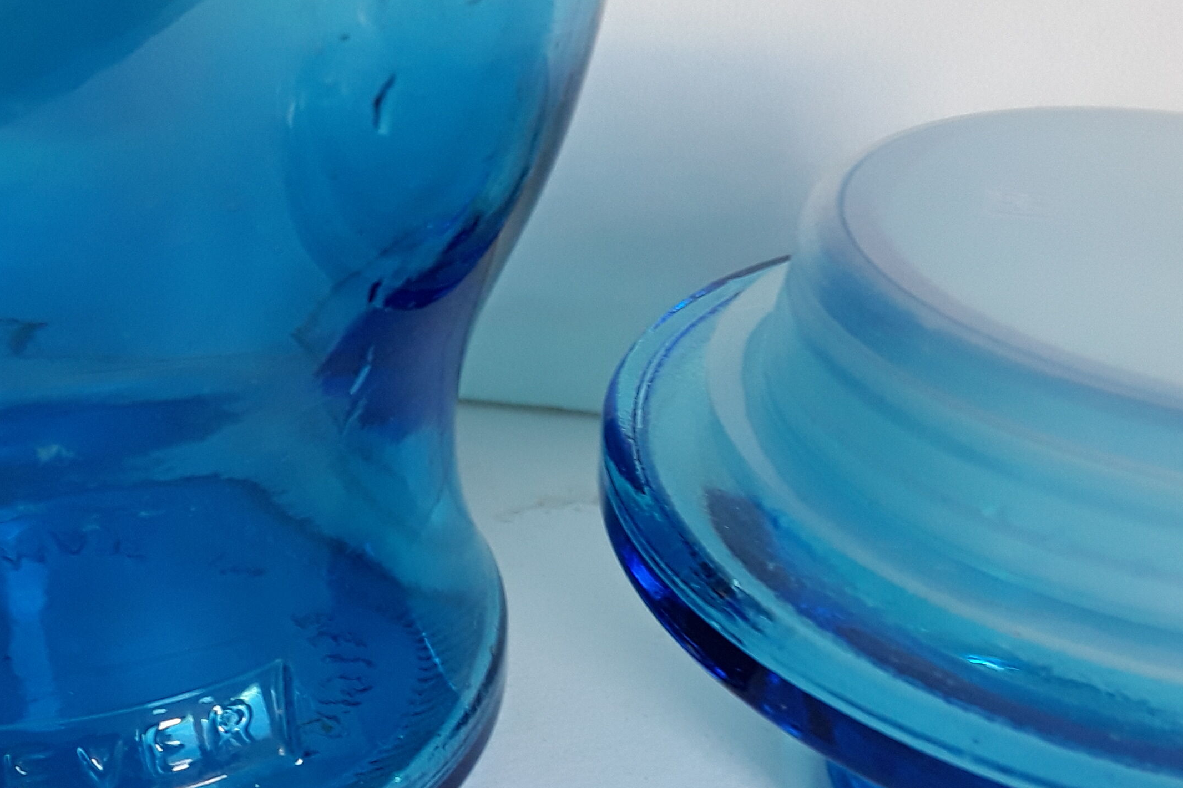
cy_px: 641
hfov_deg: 45.3
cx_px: 495
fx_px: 1413
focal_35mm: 43
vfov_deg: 30.4
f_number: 1.9
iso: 100
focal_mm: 2.91
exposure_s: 1/33
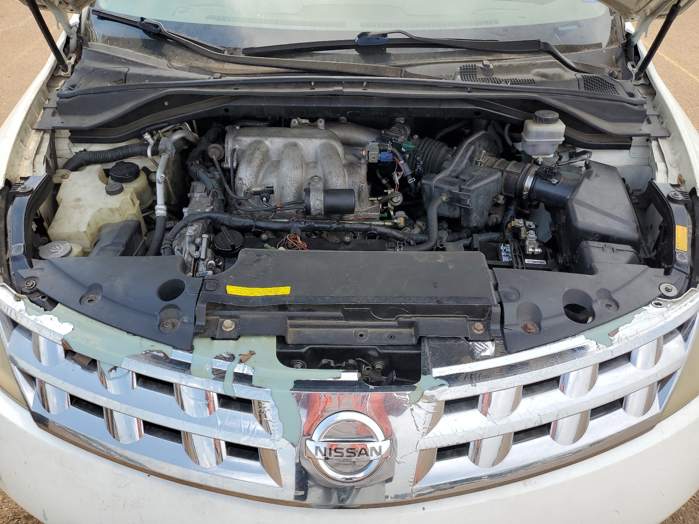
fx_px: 525
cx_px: 350
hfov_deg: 67.3
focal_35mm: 26
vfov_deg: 53.1
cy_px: 262
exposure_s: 1/1000
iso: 50
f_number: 1.5
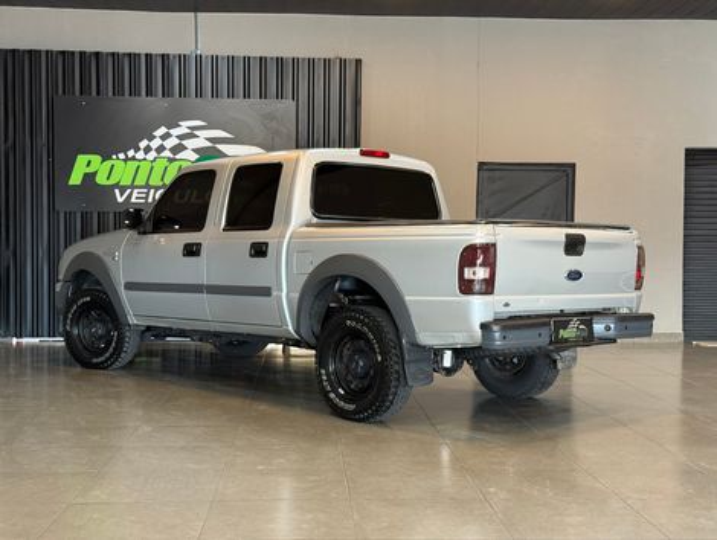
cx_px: 358
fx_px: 996
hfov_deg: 39.6
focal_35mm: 48
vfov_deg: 30.3
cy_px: 270
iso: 200
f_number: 1.78
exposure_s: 1/60
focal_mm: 6.76
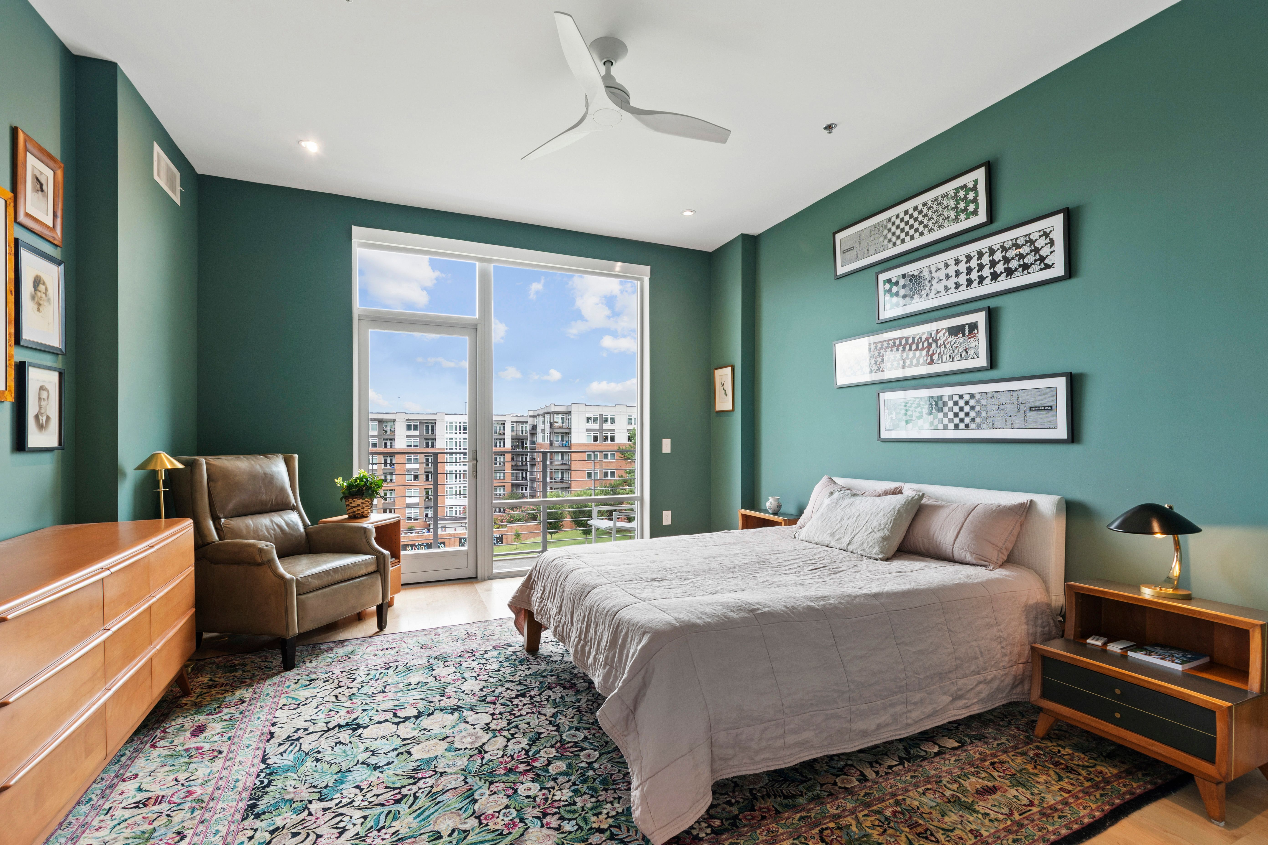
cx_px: 634
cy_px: 422
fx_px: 528
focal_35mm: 15
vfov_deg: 77.3
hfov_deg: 100.4
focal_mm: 10
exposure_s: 1/5
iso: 100
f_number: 8
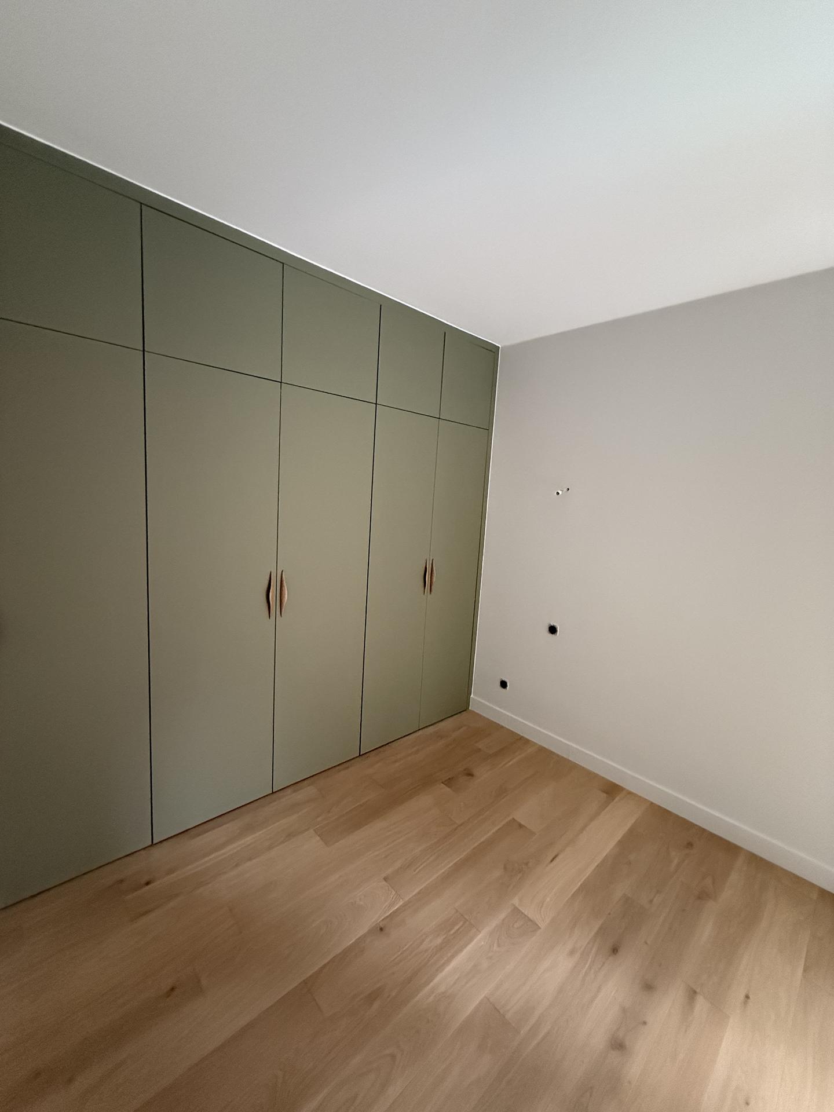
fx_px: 450
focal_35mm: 14
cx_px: 417
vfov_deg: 102.1
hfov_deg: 85.7
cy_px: 556
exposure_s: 1/50
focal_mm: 2.22
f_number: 2.2
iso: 1000
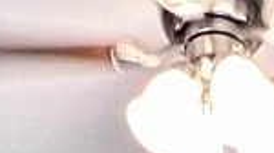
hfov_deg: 21.3
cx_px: 274
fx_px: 704
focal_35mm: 97
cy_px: 639
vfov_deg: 7.6
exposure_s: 1/60
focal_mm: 1.57
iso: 400
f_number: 1.8
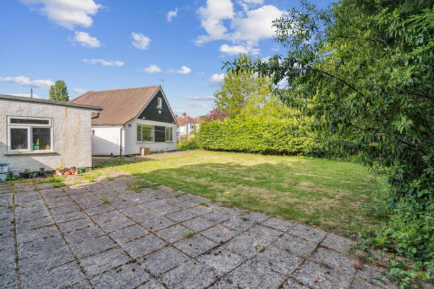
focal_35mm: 16
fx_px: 193
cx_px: 217
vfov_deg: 73.8
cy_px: 144
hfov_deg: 96.7
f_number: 5
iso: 640
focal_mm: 16
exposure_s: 1/640
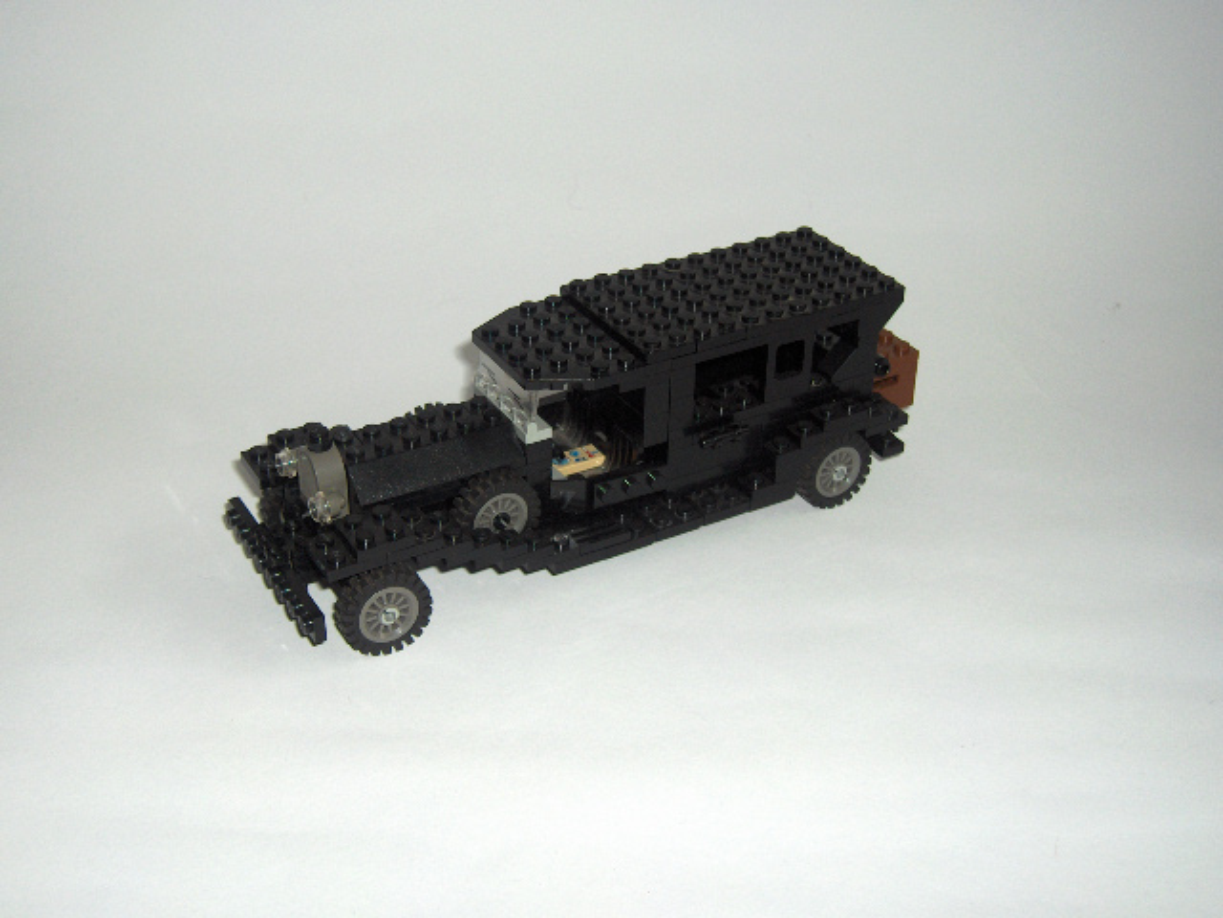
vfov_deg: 32.9
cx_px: 612
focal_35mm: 44
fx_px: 1555
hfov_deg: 42.9
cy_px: 459
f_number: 2.9
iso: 100
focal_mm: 9
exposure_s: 1/60
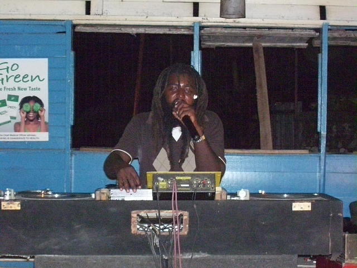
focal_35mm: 87
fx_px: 897
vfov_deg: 17.0
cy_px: 134
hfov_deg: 22.5
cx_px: 178
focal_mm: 14.3
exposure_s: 1/80
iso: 1250
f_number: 4.3
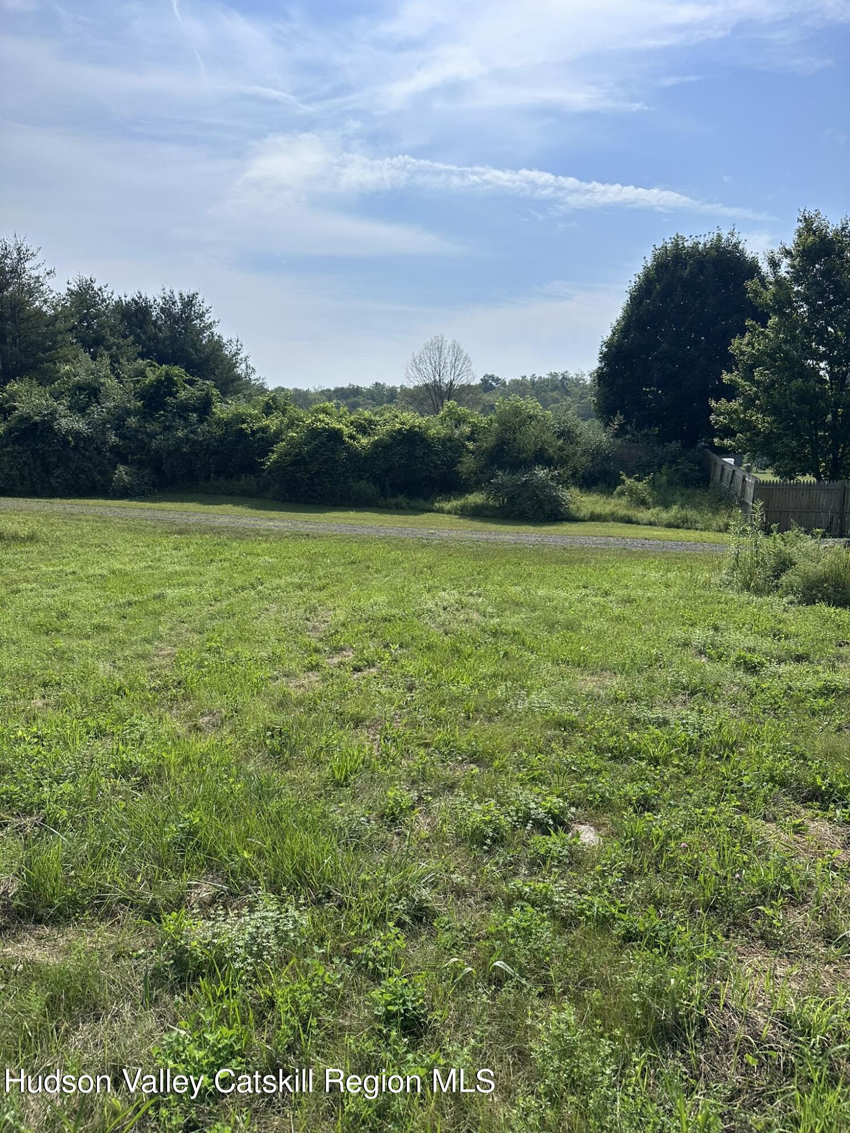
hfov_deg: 56.8
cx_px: 425
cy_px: 566
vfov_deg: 71.6
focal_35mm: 24
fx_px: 786
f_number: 1.78
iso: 80
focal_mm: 6.86
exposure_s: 1/10753
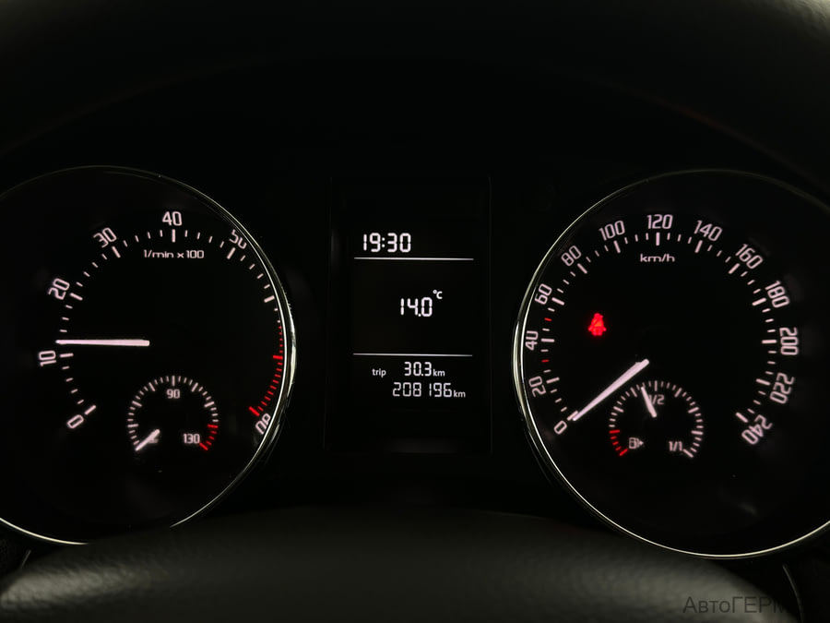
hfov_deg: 39.7
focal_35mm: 48
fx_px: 1151
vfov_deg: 30.3
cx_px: 415
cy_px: 312
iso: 160
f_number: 1.78
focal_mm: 6.86
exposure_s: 1/50
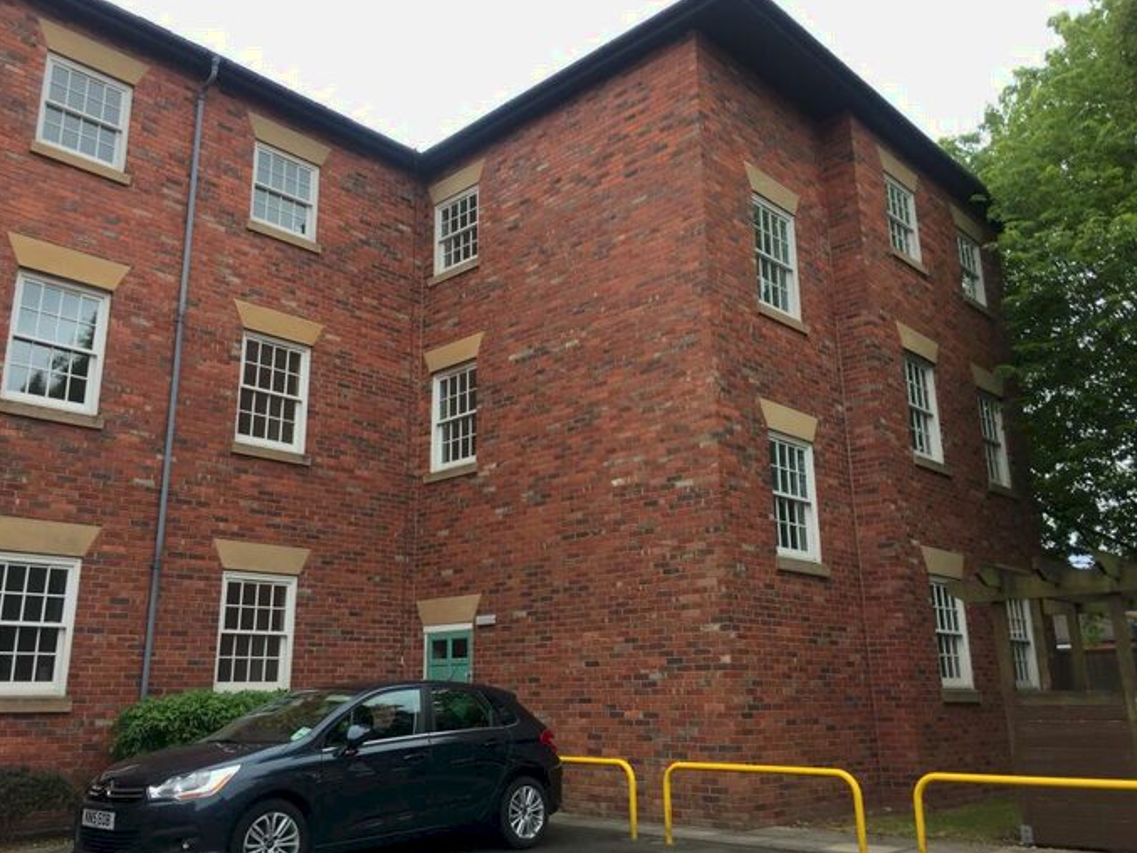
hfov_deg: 59.9
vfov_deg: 46.8
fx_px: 986
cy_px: 419
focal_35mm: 30
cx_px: 554
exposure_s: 1/514
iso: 32
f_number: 2.2
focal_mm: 4.15
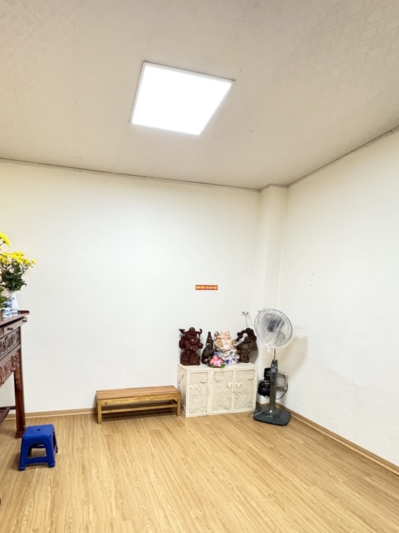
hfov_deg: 67.9
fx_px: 292
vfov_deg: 83.1
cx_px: 157
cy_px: 333
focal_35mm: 19
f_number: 2.2
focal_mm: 2.22
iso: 500
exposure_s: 1/50
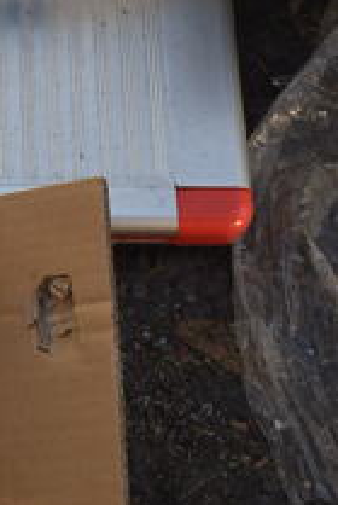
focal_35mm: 118
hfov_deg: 10.8
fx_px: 1656
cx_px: -311
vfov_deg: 16.5
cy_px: -120
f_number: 5.6
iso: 100
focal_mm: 18
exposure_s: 1/125
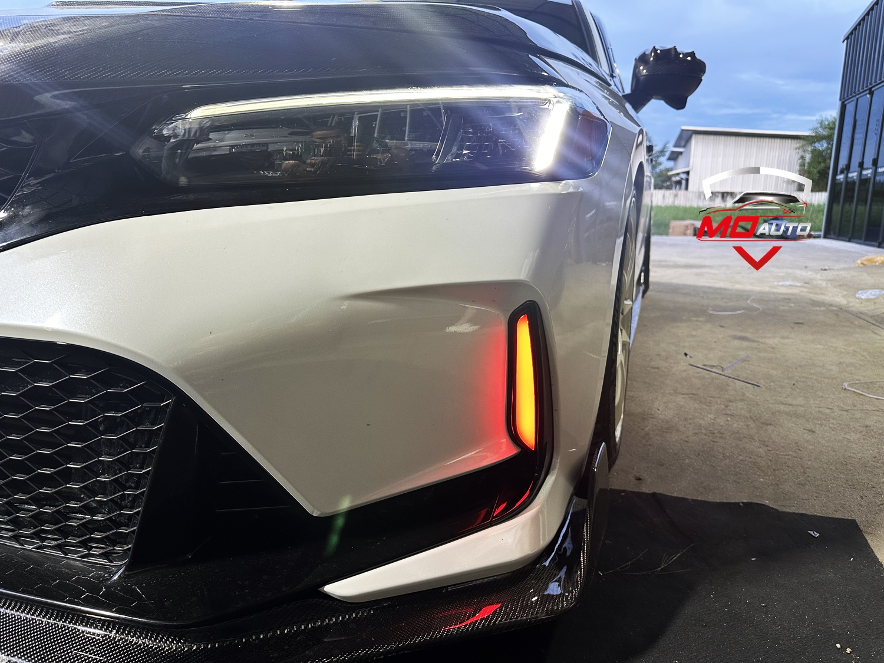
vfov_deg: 56.8
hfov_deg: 71.6
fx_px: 613
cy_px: 332
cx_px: 442
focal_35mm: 24
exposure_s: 1/50
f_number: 1.78
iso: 160
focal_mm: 6.86
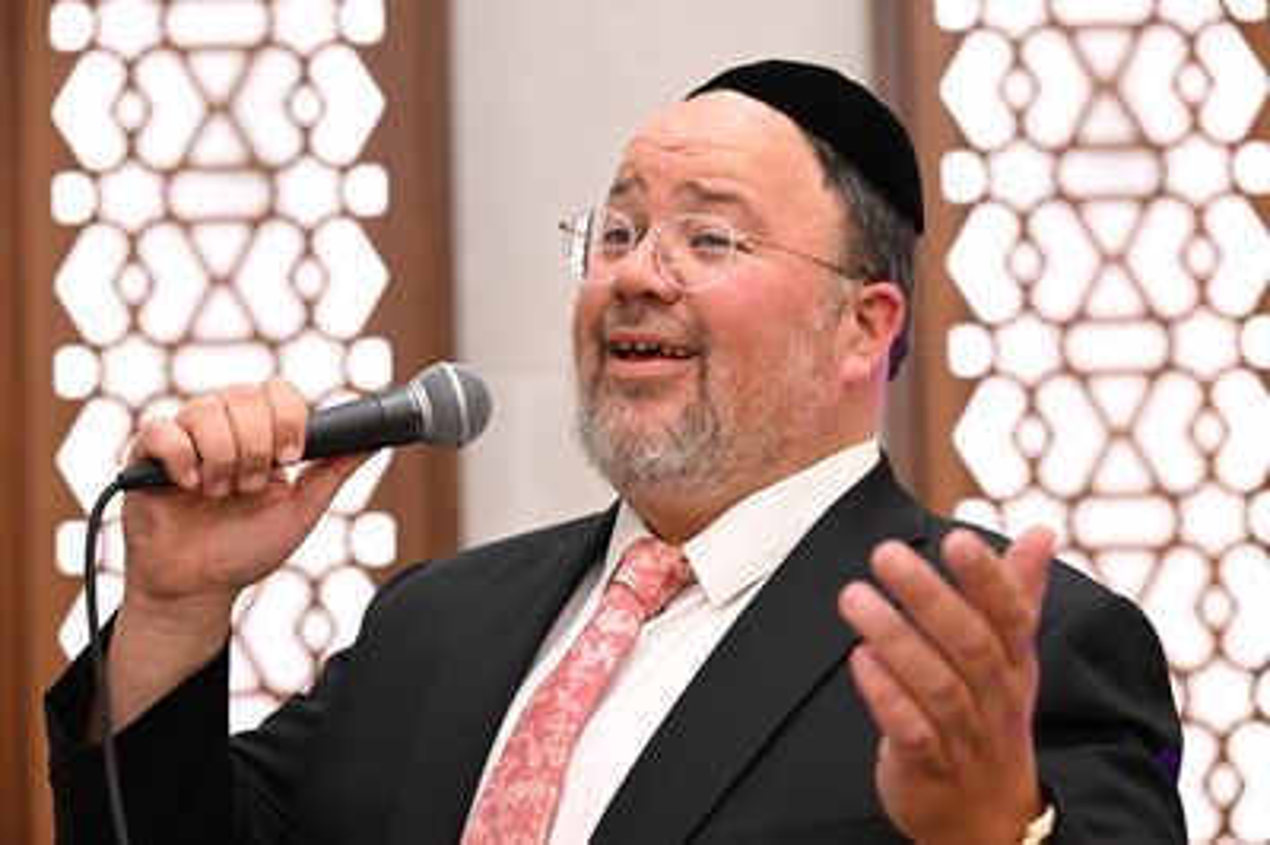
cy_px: 422
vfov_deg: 13.0
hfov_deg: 19.5
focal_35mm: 105
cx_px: 635
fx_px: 3701
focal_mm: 105
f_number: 4.5
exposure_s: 1/200
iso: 1250
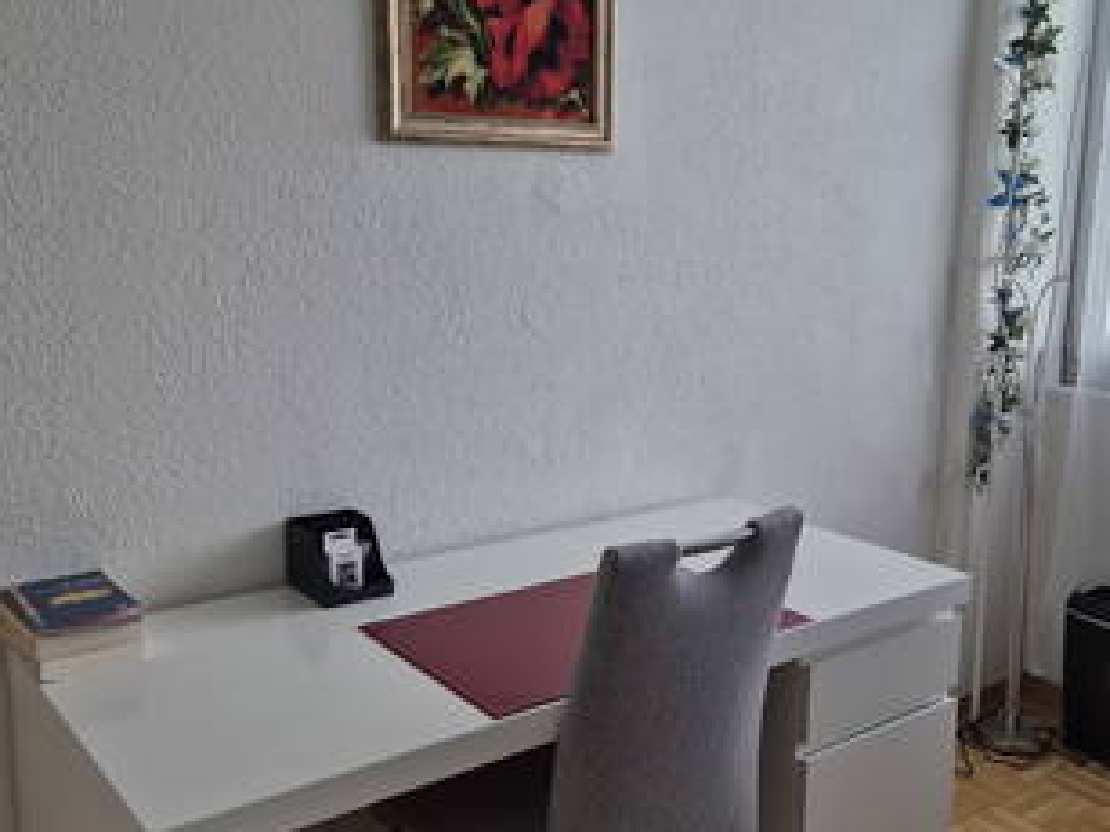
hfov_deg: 65.0
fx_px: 865
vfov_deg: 51.3
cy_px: 398
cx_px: 633
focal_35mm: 27
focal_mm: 5.4
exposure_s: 1/100
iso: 125
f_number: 1.8
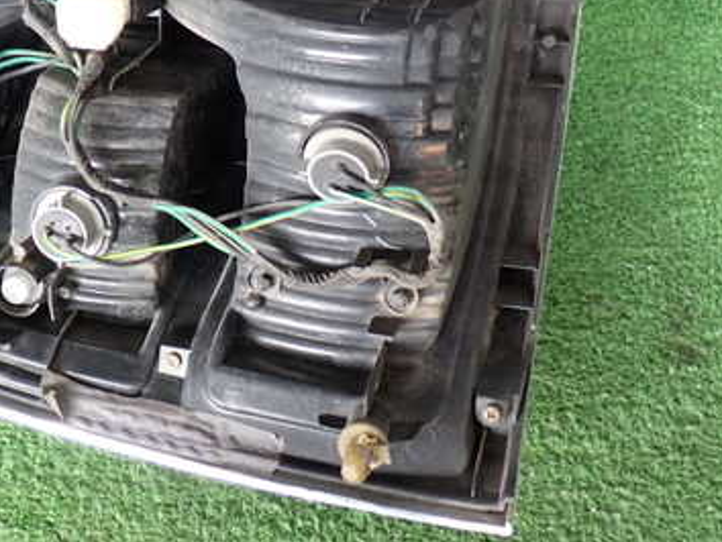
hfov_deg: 31.1
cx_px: 186
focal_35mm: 61
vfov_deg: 24.0
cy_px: 189
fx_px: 1273
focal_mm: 6.37
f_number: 2.5
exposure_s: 1/40
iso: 200
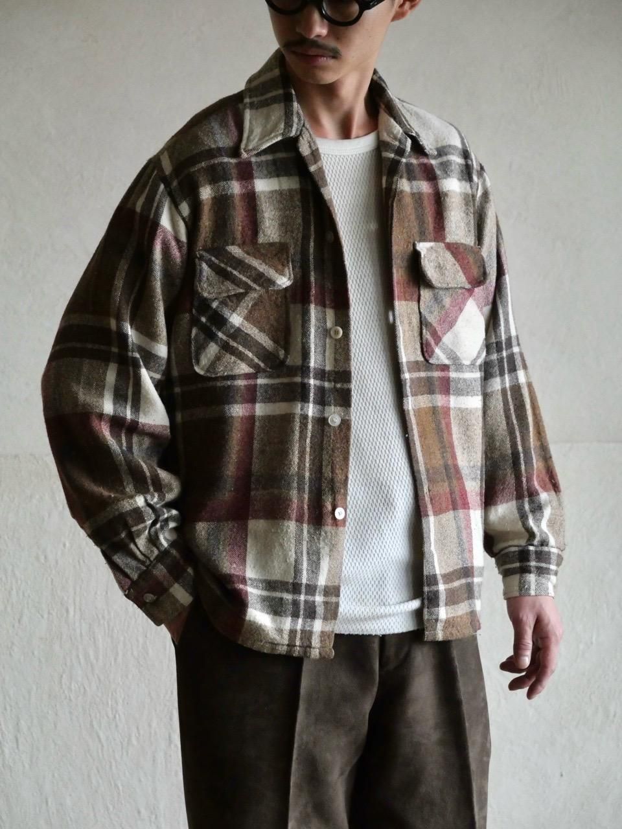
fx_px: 2875
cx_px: 311
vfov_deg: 16.4
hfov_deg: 12.3
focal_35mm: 120
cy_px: 414
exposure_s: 1/50
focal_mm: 60
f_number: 4
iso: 3200
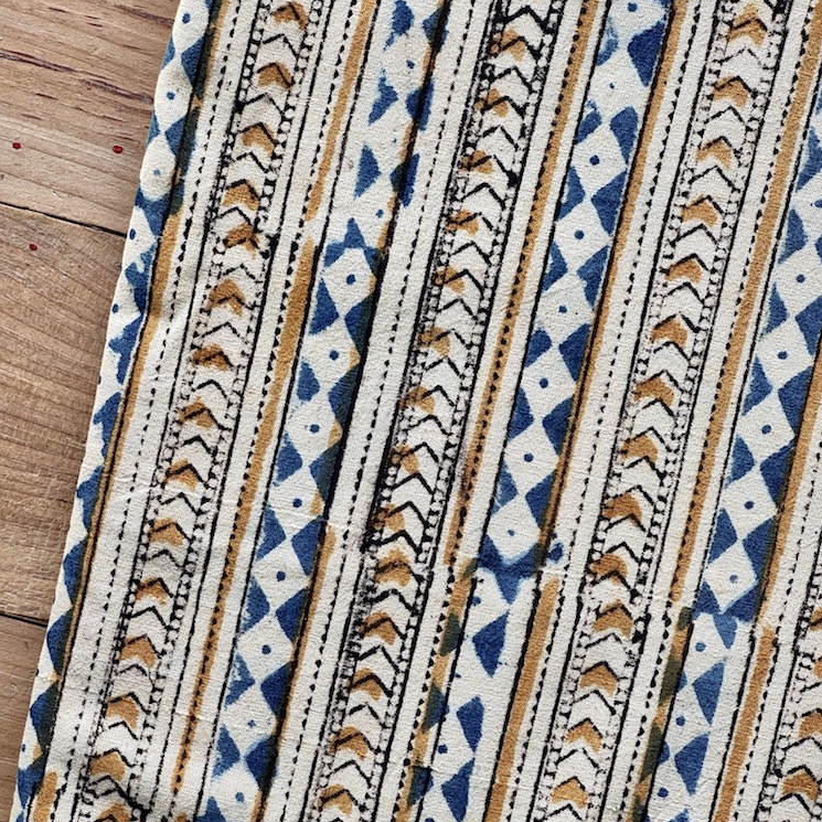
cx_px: 411
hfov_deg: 19.1
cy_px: 538
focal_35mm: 91
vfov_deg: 19.0
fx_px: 2445
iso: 25
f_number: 2.8
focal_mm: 9
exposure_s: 1/99
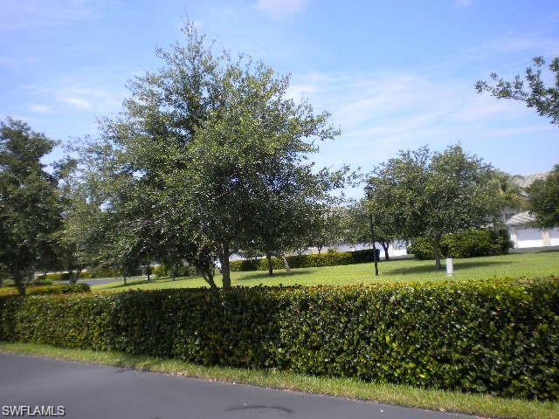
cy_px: 210
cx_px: 280
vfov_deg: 40.7
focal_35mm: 35
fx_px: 565
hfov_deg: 52.6
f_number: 4.6
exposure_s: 1/486
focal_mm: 6.3
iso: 80
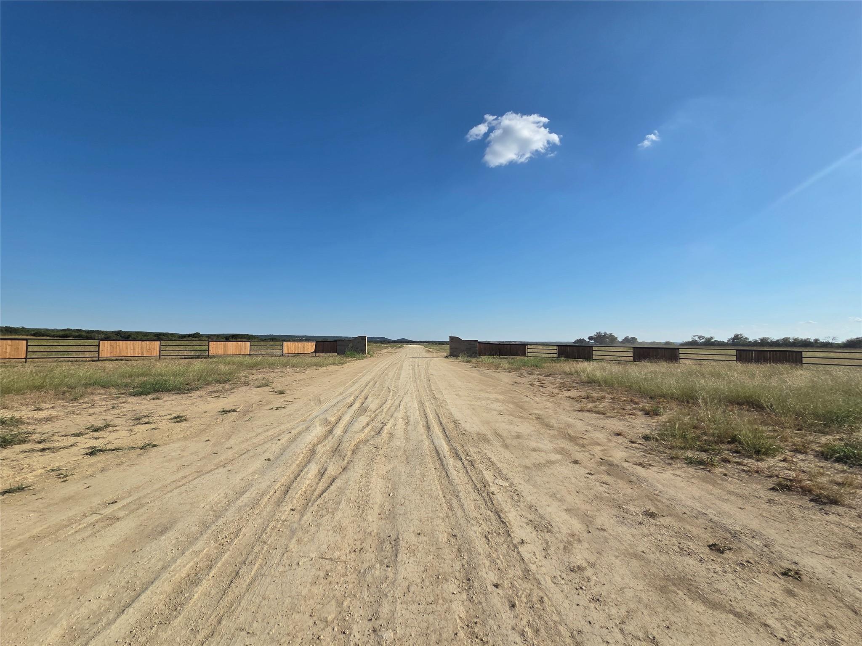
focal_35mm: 13
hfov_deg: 106.2
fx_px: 324
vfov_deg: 89.9
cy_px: 323
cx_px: 431
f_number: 2.2
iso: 50
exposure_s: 1/3809
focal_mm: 2.2
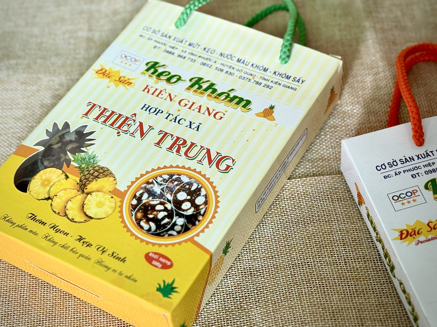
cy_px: 164
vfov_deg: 30.3
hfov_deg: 39.7
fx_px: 606
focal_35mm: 48
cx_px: 218
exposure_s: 1/60
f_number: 1.78
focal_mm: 6.76
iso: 100
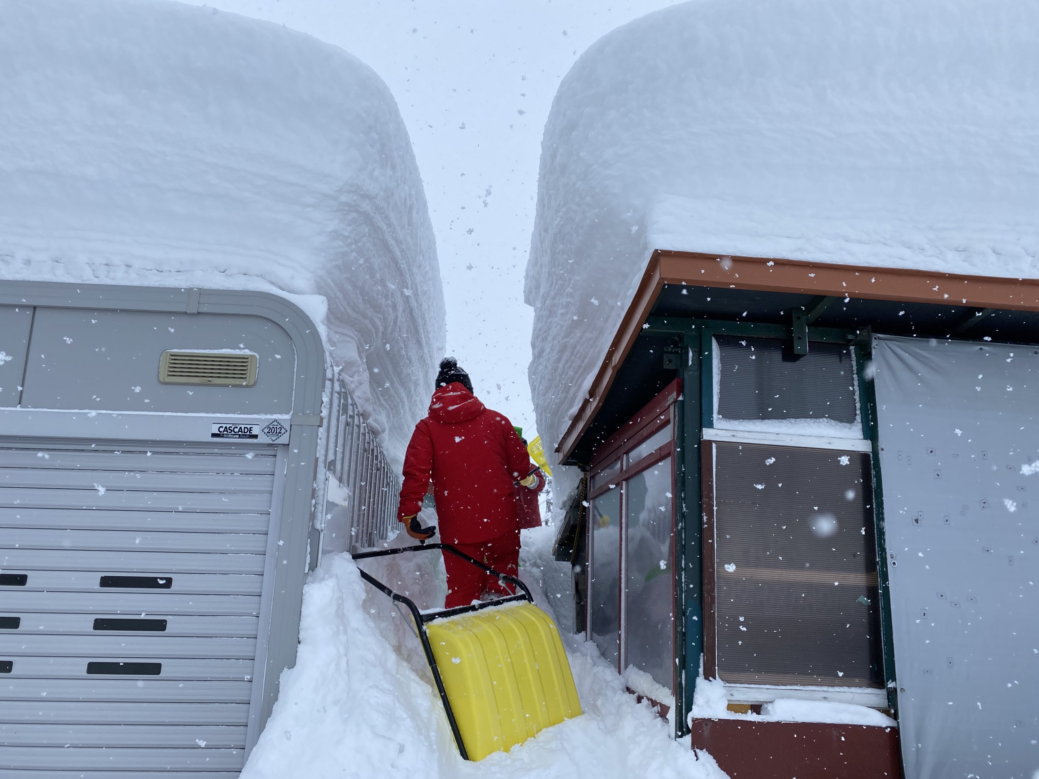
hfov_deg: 67.3
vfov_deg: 53.1
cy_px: 390
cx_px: 520
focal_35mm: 26
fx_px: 780
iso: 32
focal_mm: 4.25
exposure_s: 1/2105
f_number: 1.8
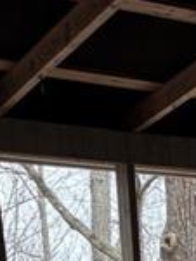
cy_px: 634
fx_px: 998
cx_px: 330
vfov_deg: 12.0
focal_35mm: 132
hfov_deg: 10.7
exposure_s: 1/176
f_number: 1.6
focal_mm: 5.96
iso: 40
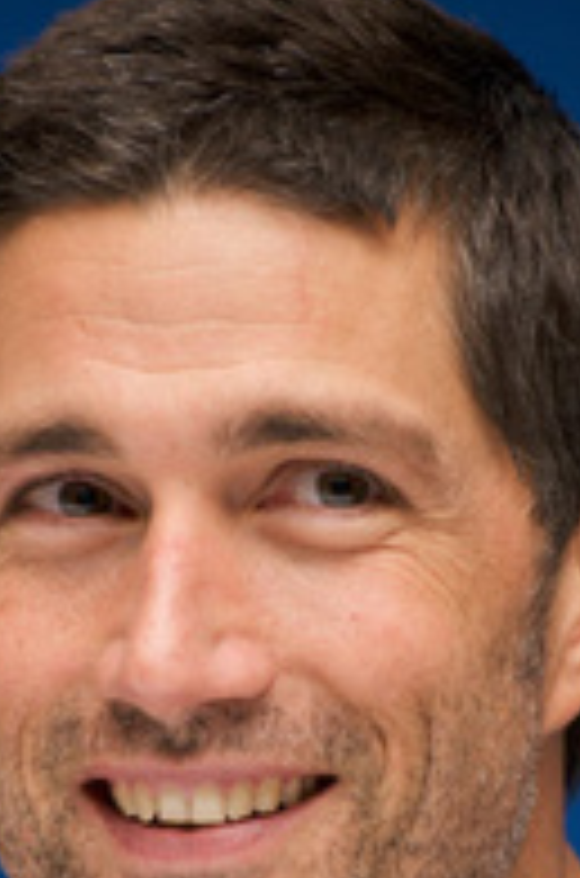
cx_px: 274
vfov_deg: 6.1
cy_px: 804
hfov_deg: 4.1
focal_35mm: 337
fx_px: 8187
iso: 640
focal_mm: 165
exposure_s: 1/80
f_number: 5.6
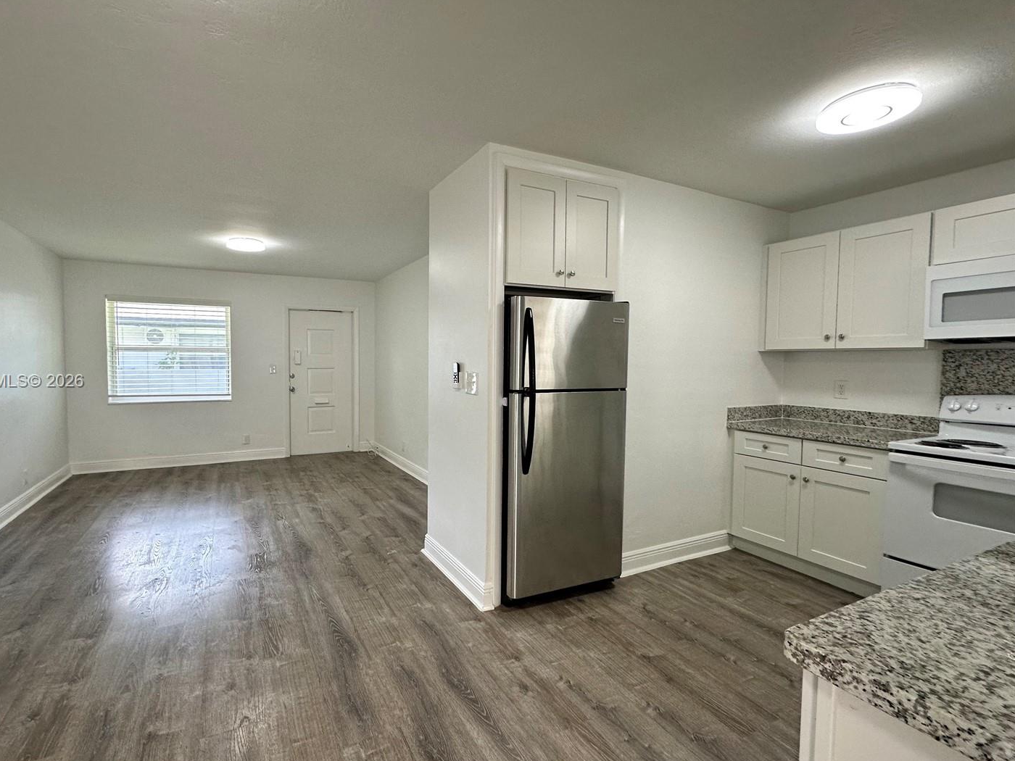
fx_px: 469
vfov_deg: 78.1
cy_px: 382
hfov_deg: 93.9
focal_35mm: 16
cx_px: 438
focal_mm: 2.22
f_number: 2.2
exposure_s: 1/120
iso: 125
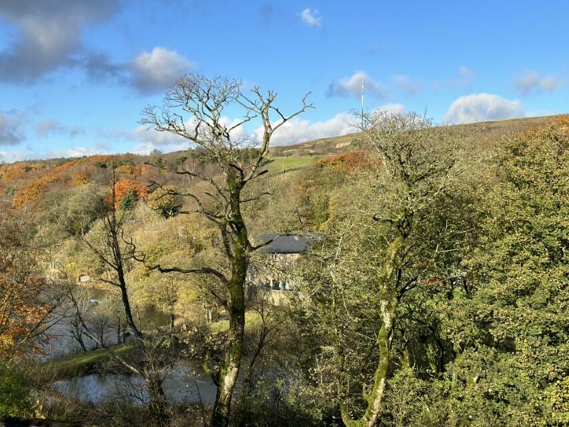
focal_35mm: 48
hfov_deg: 39.7
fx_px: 789
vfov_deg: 30.3
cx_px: 284
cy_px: 214
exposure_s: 1/3472
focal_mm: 6.86
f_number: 1.78
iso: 80
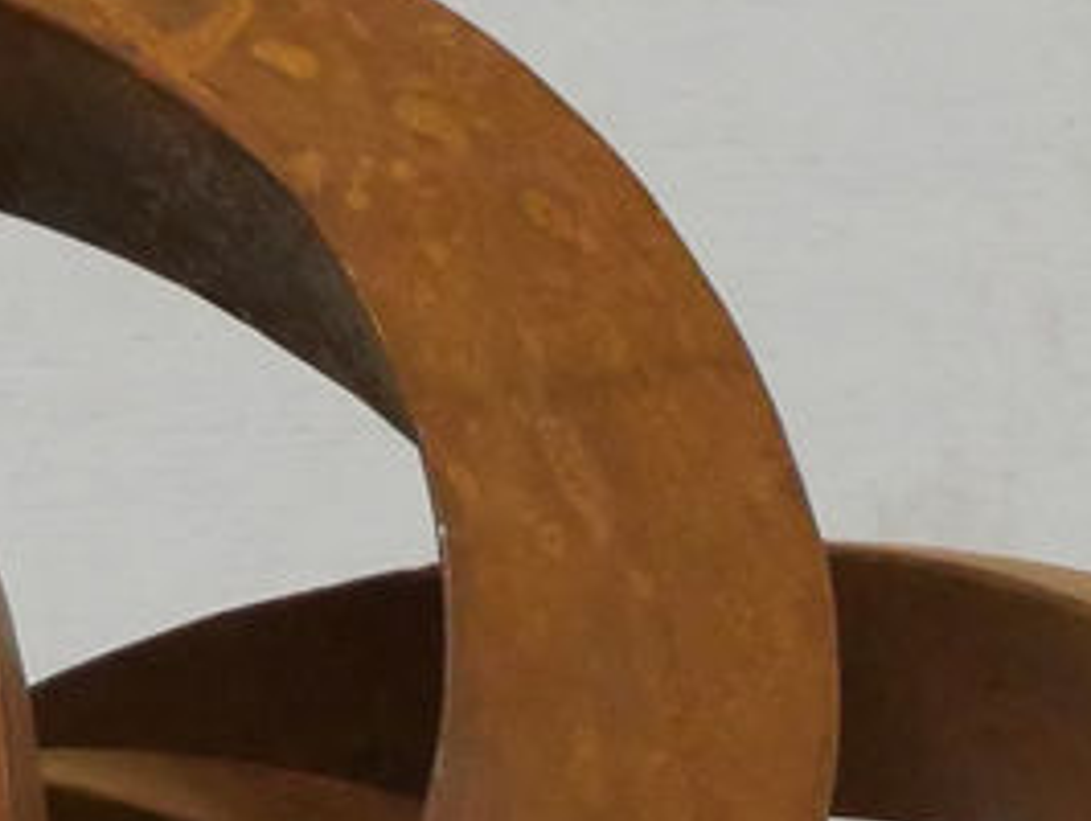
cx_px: -139
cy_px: 1408
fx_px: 17098
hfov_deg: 3.6
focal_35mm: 542
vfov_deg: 2.7
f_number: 4.4
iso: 3200
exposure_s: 1/80
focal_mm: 41
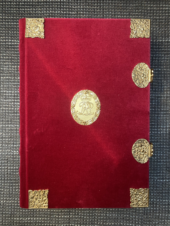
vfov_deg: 67.3
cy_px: 113
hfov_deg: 53.1
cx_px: 85
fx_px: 170
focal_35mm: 26
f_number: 1.8
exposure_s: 1/97
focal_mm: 4.25
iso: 125
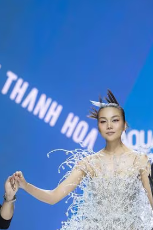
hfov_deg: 5.1
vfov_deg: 7.6
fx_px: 1725
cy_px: 230
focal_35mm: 270
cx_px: 47
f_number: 3.2
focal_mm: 115
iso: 400
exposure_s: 1/160
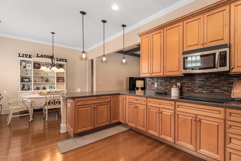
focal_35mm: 17
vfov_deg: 70.5
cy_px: 84
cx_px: 144
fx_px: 114
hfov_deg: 92.1
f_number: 6.3
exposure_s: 1/10
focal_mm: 14
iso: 320
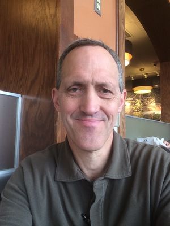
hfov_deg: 42.9
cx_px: 85
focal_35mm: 33
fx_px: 216
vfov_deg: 55.4
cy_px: 113
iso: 100
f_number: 2.4
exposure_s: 1/30
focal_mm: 2.15
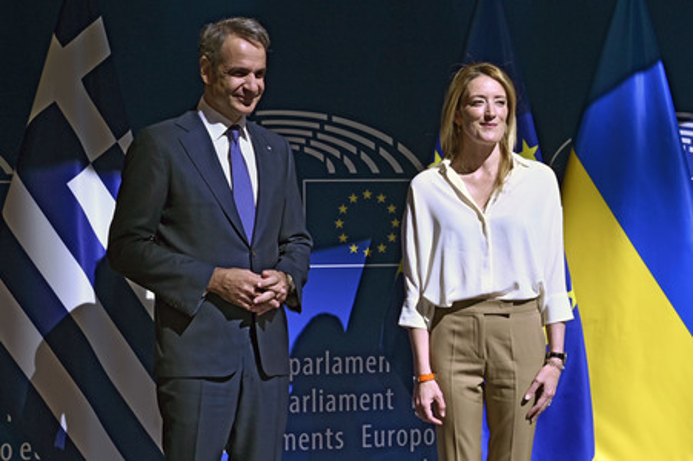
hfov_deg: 44.5
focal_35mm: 44
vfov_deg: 30.5
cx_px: 346
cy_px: 230
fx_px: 846
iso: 125
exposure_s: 1/1000
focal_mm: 44
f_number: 4
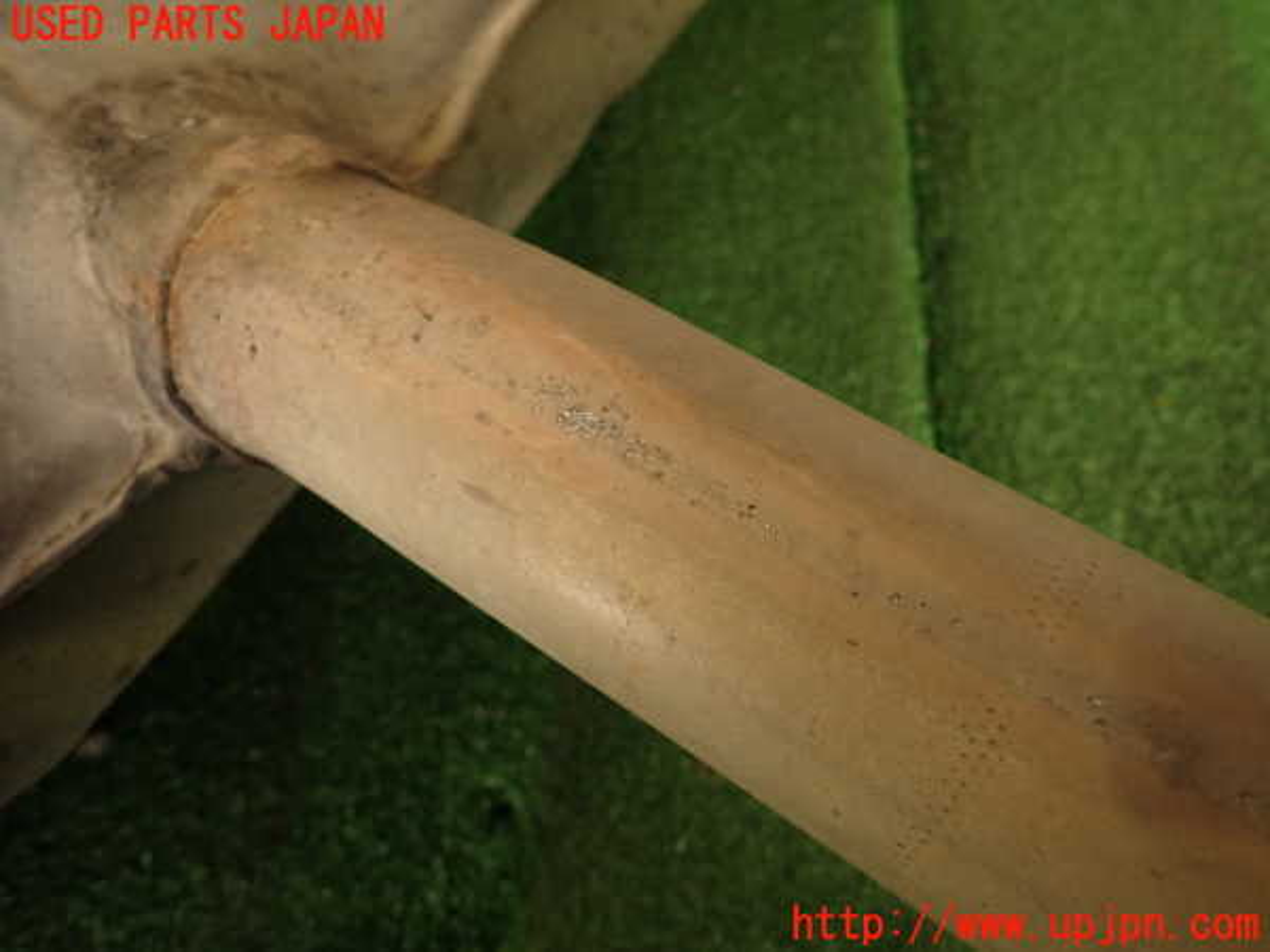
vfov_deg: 54.9
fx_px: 917
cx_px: 635
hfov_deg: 69.4
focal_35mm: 25
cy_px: 476
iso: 200
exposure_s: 1/60
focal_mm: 4.5
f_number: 2
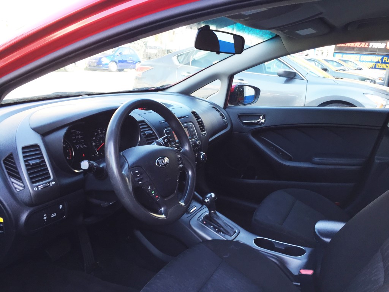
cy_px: 146
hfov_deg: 61.7
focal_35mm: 29
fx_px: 326
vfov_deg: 48.2
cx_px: 194
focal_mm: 4.15
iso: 40
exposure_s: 1/120
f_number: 2.2
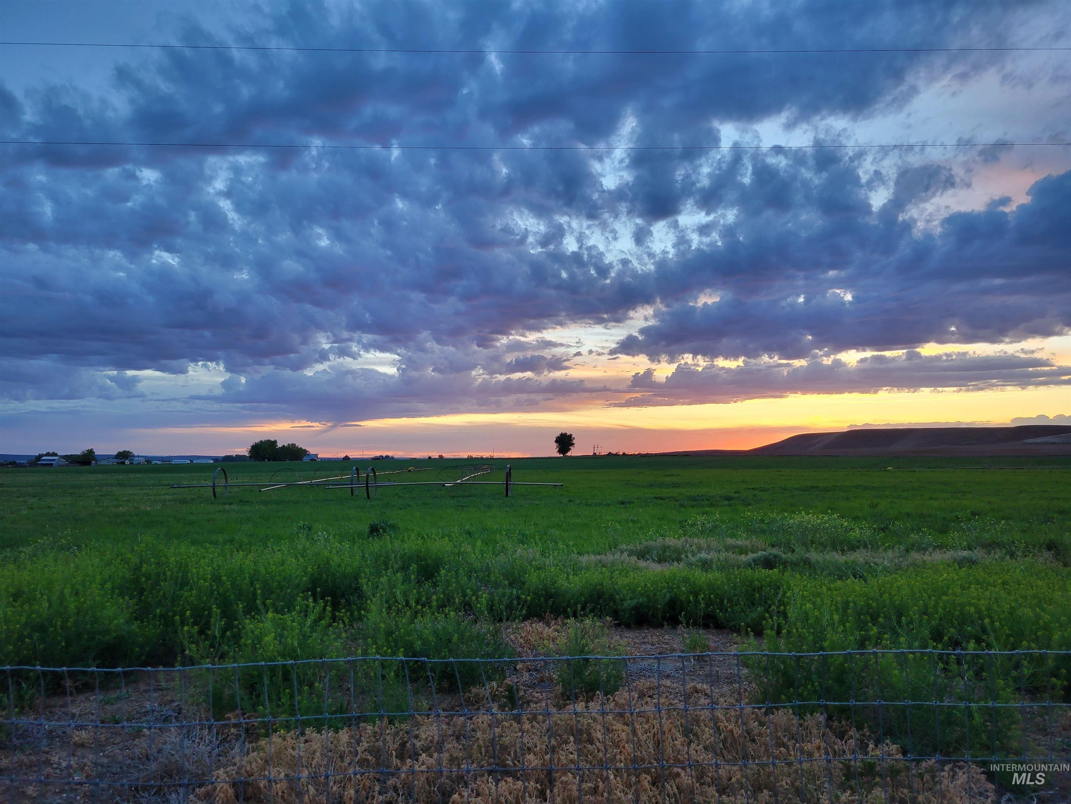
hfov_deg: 67.3
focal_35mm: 26
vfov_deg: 53.1
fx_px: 804
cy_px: 402
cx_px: 536
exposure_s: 1/120
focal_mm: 5.4
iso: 80
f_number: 1.8
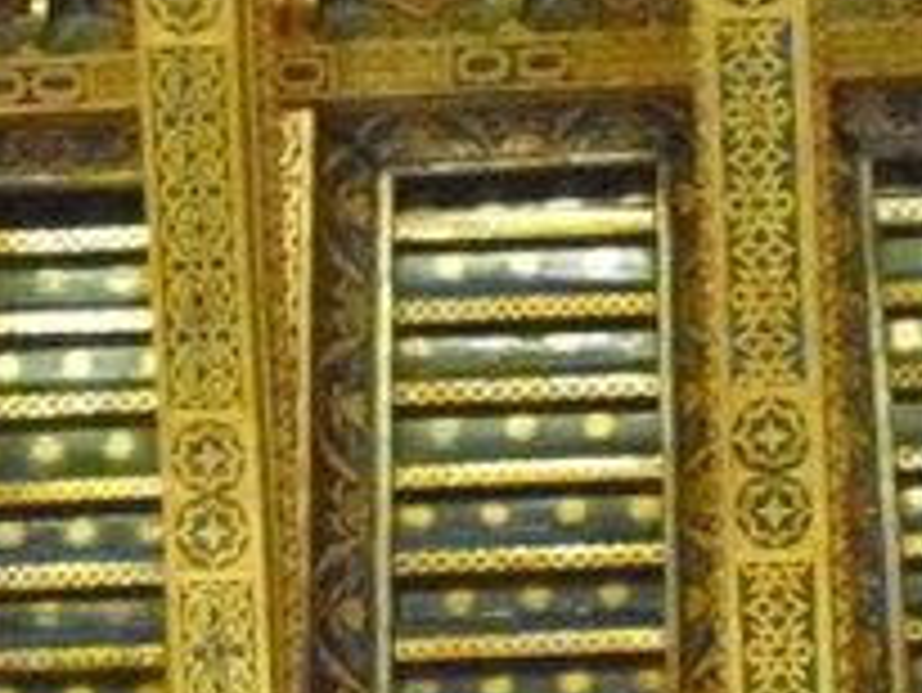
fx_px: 3944
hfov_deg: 13.3
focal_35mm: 148
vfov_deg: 9.9
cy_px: -90
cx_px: 495
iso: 1600
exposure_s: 1/13
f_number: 2.8
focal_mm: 6.2
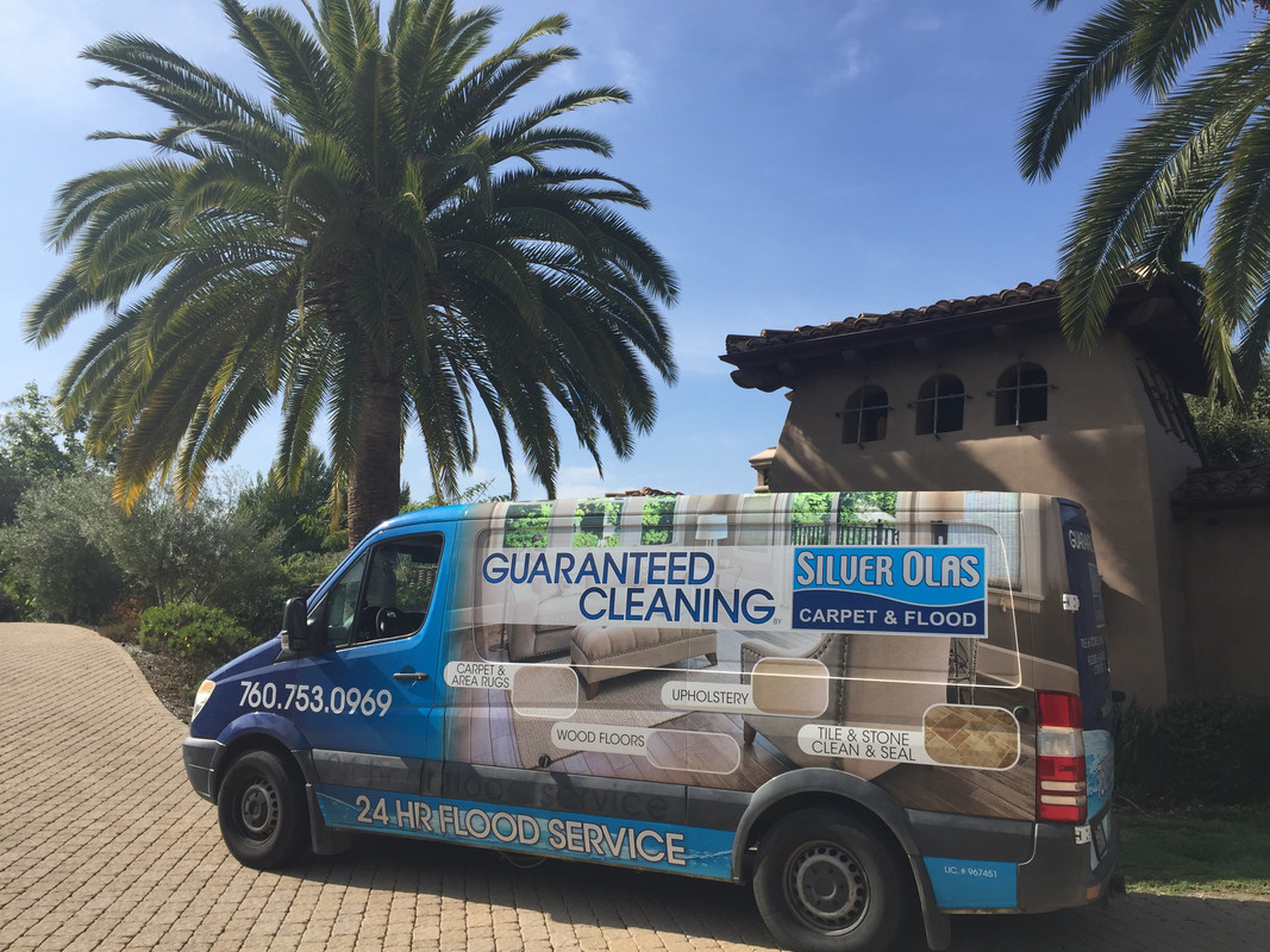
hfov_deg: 61.7
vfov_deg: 48.2
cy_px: 476
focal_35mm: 29
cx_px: 635
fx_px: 1064
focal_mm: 4.15
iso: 32
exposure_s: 1/1721
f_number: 2.2
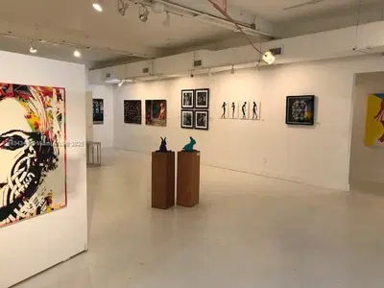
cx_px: 192
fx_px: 311
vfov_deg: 49.7
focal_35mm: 28
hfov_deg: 63.4
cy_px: 144
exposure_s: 1/30
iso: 25
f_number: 1.8
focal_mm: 3.99
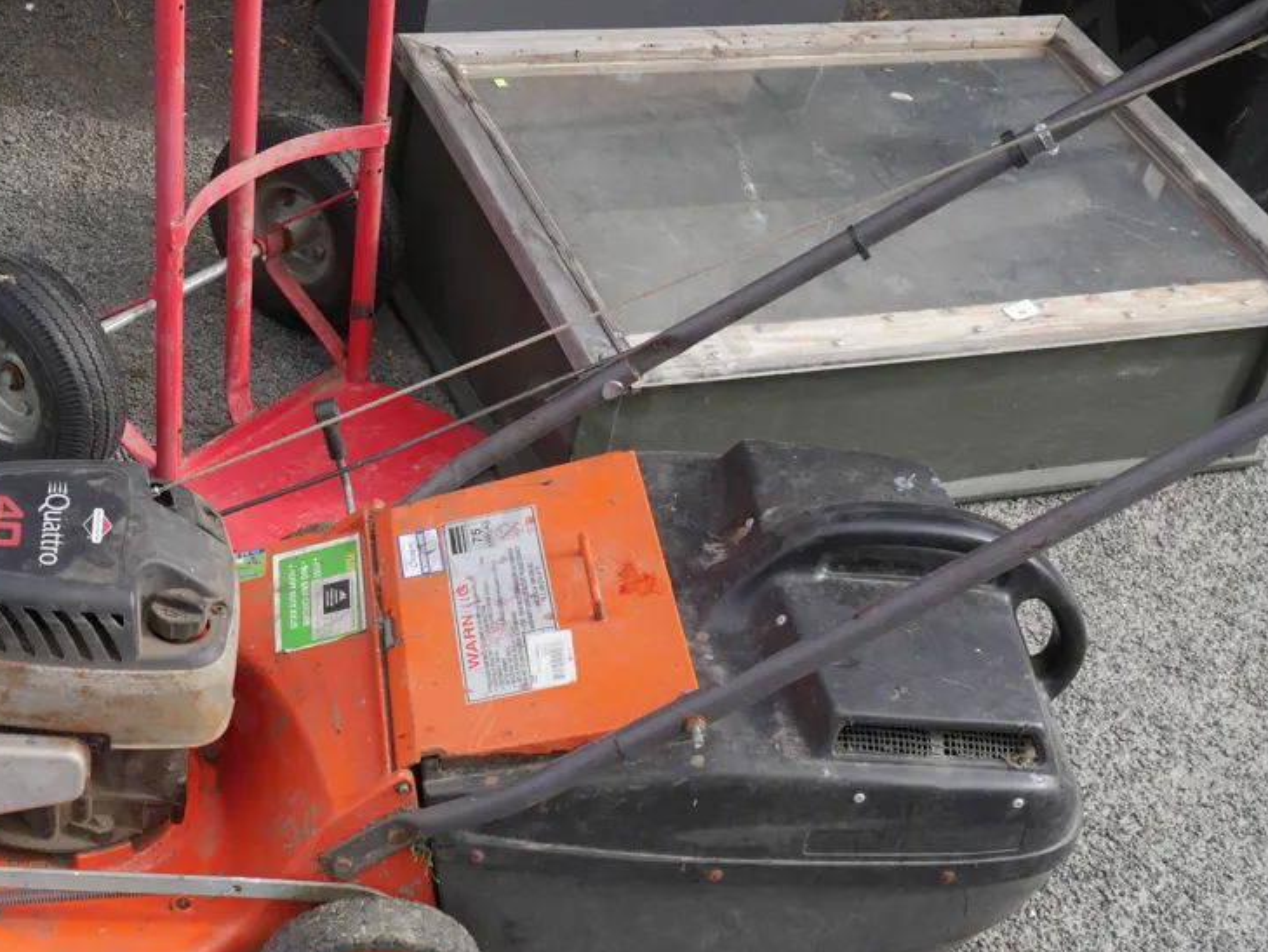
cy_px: 551
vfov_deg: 24.8
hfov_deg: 32.4
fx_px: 2162
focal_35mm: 59
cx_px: 421
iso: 200
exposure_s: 1/250
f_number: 7.1
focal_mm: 21
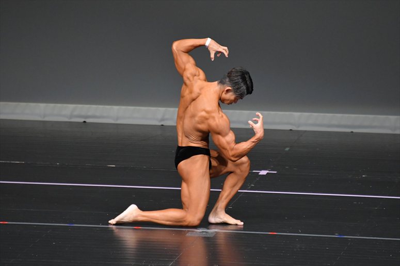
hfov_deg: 4.6
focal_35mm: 450
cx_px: 200
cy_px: 133
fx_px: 4998
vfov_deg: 3.1
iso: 4000
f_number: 5.6
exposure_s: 1/400
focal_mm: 300
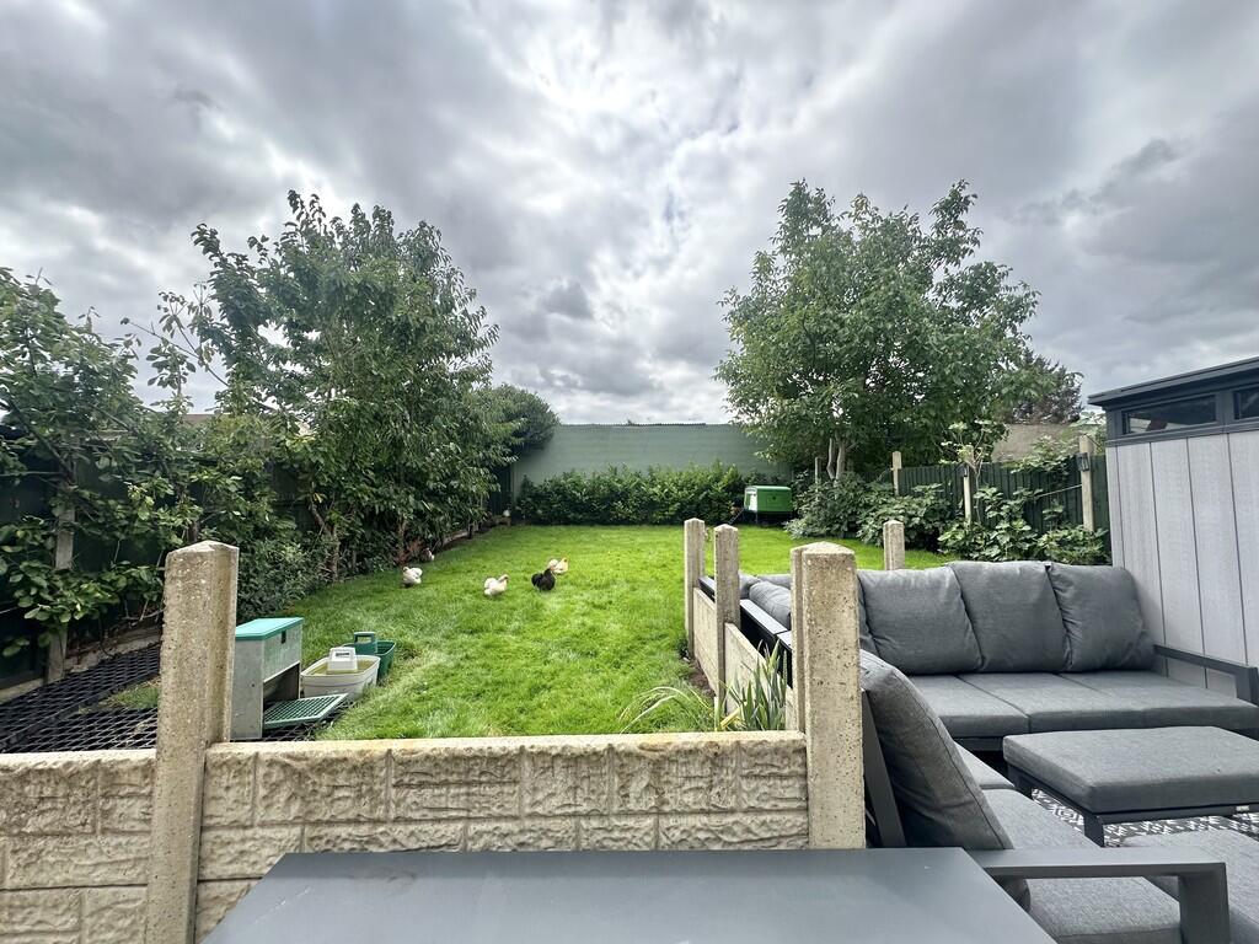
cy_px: 472
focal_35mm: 14
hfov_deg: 102.1
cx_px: 630
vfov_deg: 85.7
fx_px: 509
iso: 40
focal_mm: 2.22
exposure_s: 1/1435
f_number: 2.2
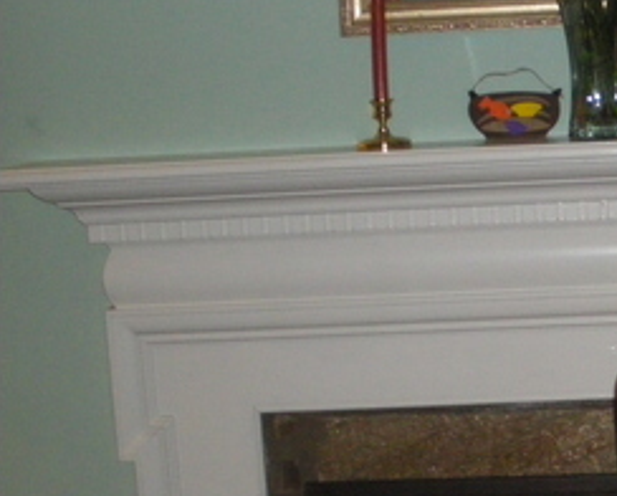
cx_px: 807
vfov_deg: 16.7
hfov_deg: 19.2
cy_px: 352
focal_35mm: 92
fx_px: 1683
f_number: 3.5
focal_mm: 6.3
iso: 400
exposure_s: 1/50
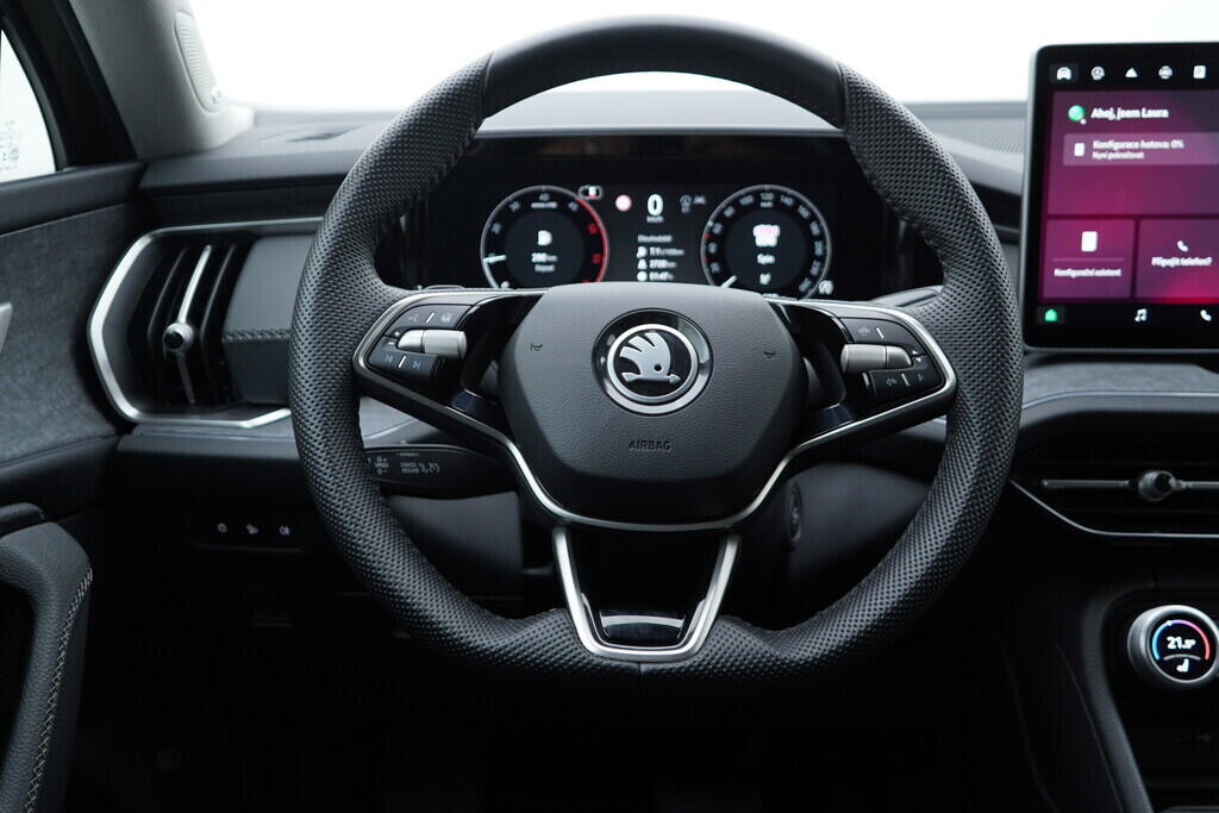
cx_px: 610
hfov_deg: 53.1
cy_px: 406
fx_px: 1219
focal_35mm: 36
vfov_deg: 36.9
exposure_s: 1/40
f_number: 2.8
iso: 160
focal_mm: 24
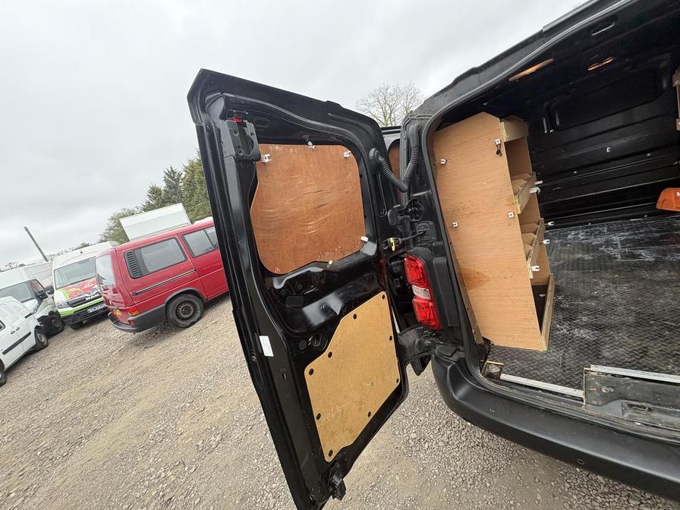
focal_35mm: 14
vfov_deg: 85.7
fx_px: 275
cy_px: 255
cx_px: 340
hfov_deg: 102.1
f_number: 2.2
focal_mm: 2.22
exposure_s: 1/126
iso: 80
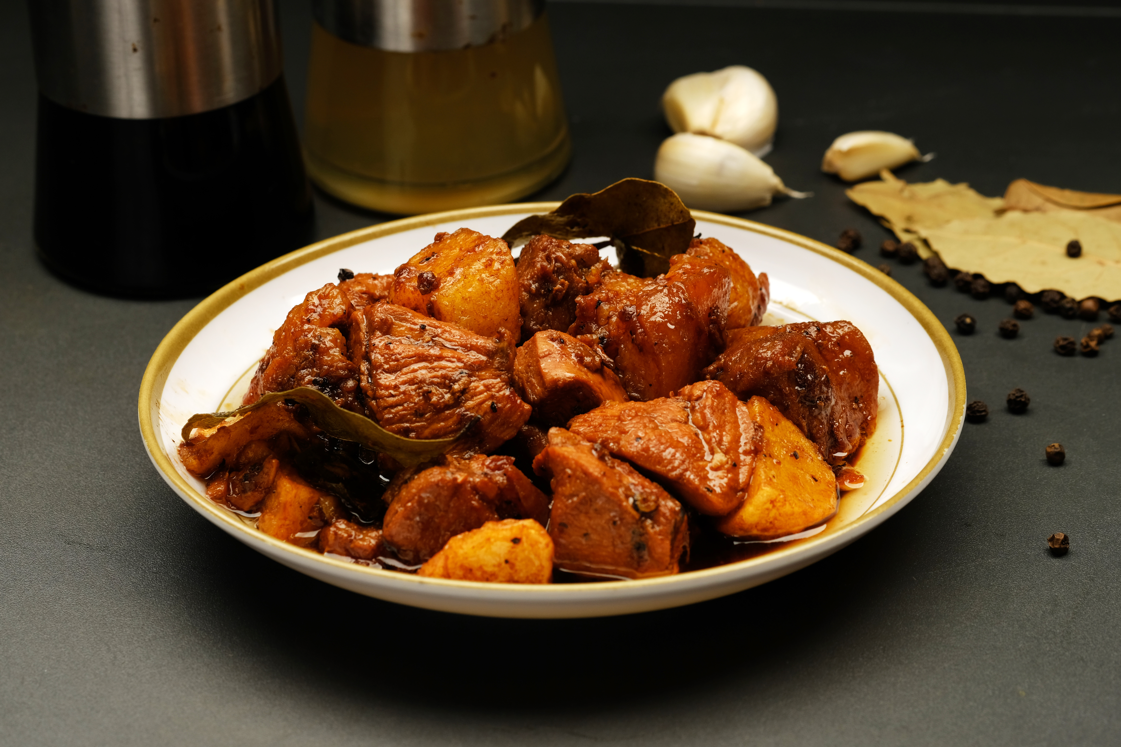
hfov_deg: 22.6
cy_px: 374
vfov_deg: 15.2
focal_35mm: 90
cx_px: 560
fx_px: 2802
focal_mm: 60
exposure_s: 1/180
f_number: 8
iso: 200
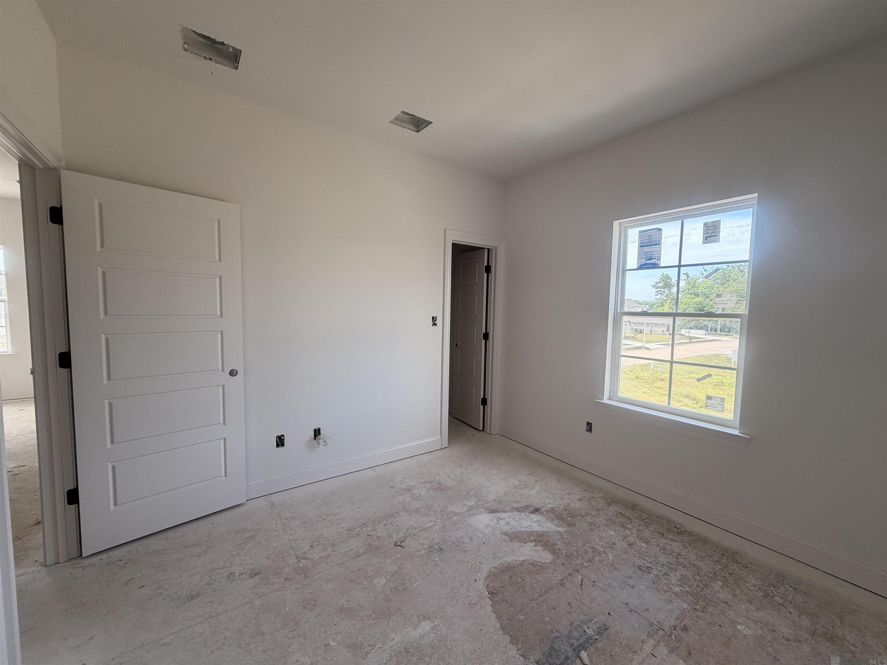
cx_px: 444
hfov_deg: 102.1
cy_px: 332
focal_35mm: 14
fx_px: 359
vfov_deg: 85.7
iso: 64
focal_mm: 2.22
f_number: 2.2
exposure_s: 1/121
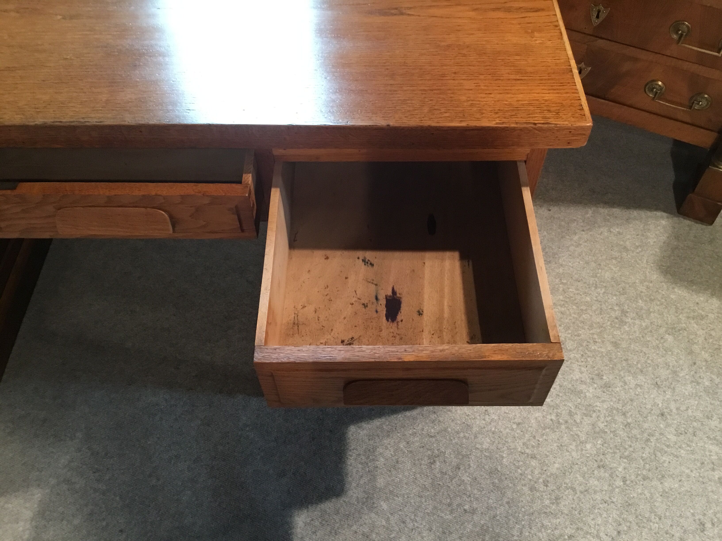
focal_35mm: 31
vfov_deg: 45.4
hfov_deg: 58.4
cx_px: 361
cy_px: 270
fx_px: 647
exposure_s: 1/33
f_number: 2.4
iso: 200
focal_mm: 3.3
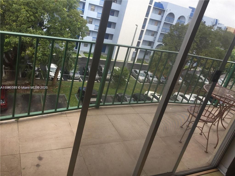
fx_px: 197
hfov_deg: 61.7
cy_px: 88
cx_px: 118
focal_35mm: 29
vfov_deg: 48.2
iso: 32
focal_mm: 4.15
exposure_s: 1/391
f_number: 2.2
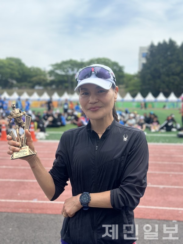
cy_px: 122
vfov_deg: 39.7
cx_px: 92
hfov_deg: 30.3
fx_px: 338
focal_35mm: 48
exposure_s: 1/3058
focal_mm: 6.86
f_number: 1.78
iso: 100
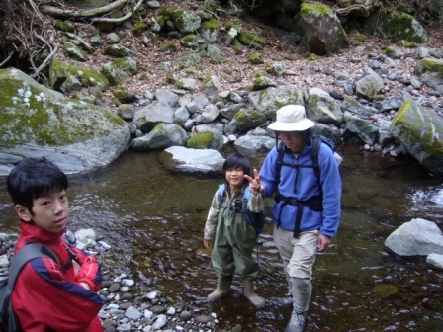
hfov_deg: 52.6
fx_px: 448
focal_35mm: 35
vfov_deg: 40.7
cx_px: 222
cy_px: 166
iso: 80
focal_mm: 5.8
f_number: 2.8
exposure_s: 1/80
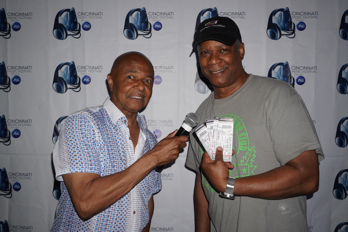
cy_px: 116
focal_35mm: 34
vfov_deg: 38.4
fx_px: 333
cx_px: 174
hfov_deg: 55.1
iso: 1250
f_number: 4
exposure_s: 1/60
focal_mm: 23
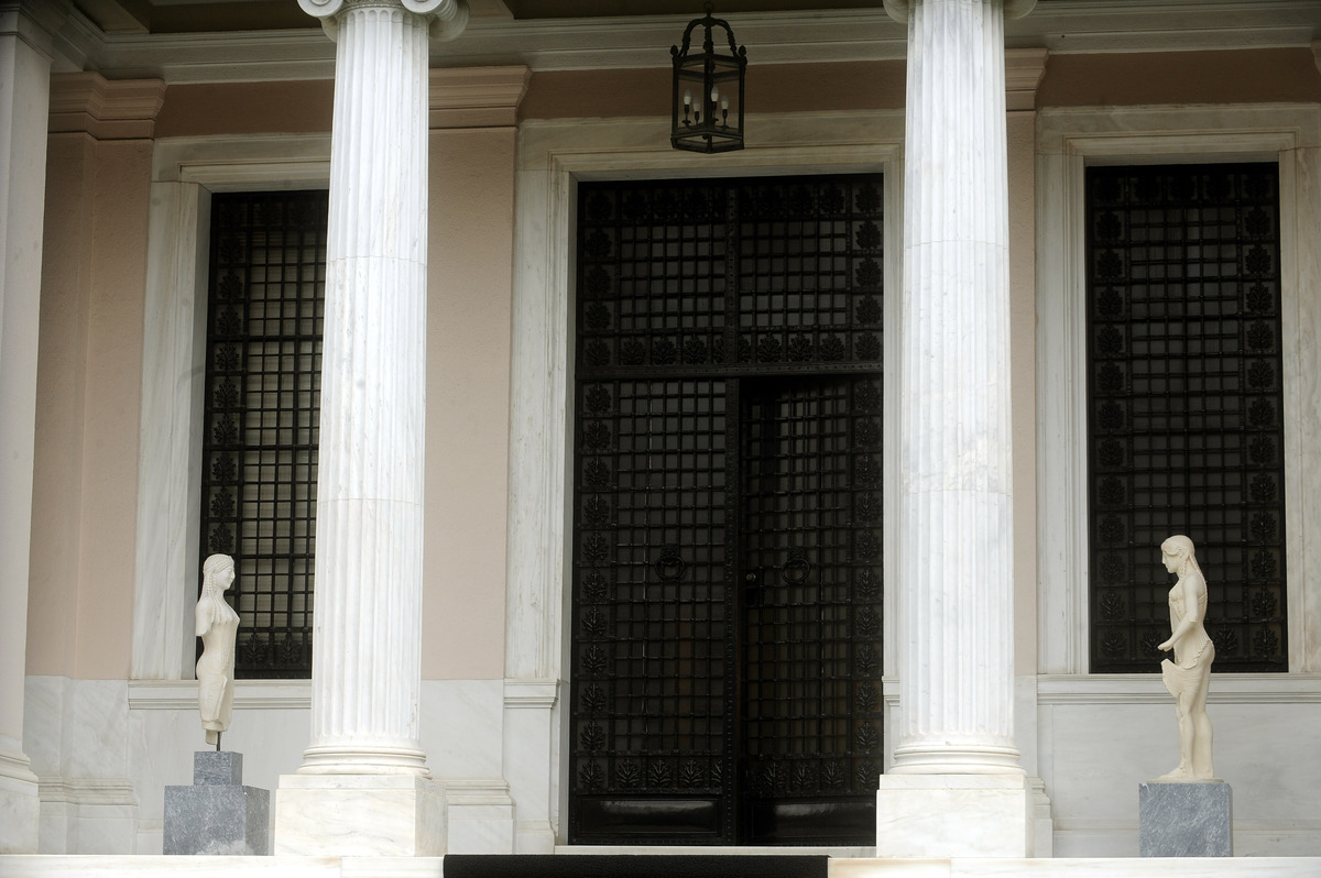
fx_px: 3593
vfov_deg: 13.9
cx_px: 660
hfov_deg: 20.8
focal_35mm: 98
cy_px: 439
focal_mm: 98
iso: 500
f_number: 11
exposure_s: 1/250
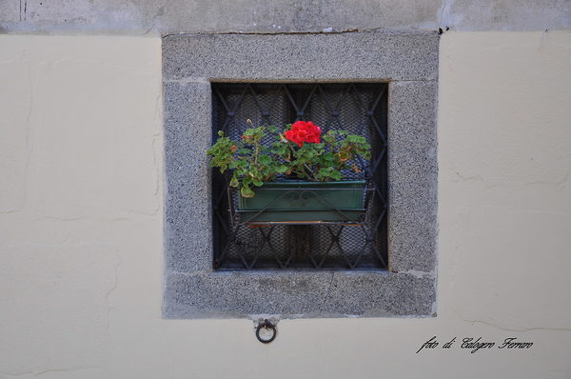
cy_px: 190
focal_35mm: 57
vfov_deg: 23.7
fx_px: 903
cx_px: 286
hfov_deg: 35.1
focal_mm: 38
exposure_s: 1/125
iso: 280
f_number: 5.6
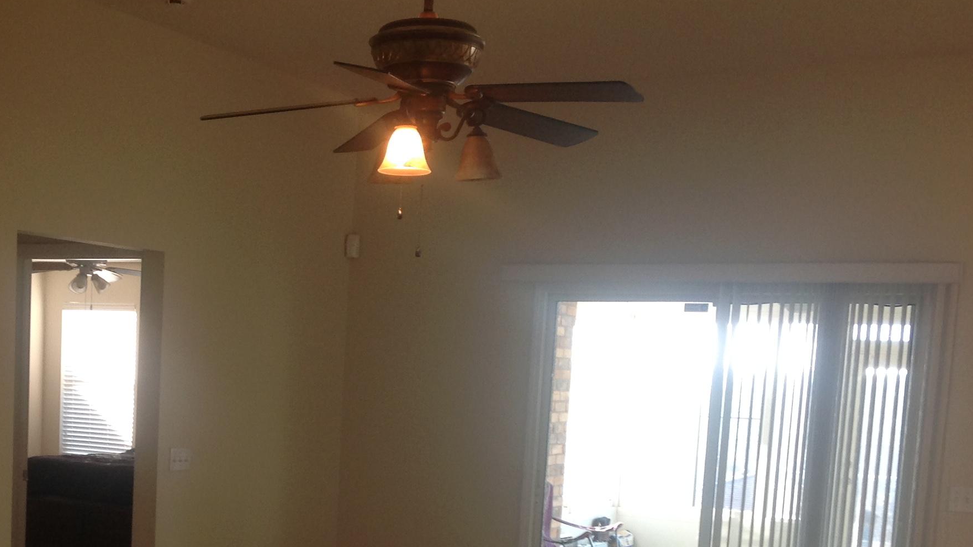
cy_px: 501
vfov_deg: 21.0
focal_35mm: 56
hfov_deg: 36.8
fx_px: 1445
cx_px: 323
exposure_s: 1/30
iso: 50
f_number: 2.4
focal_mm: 4.28
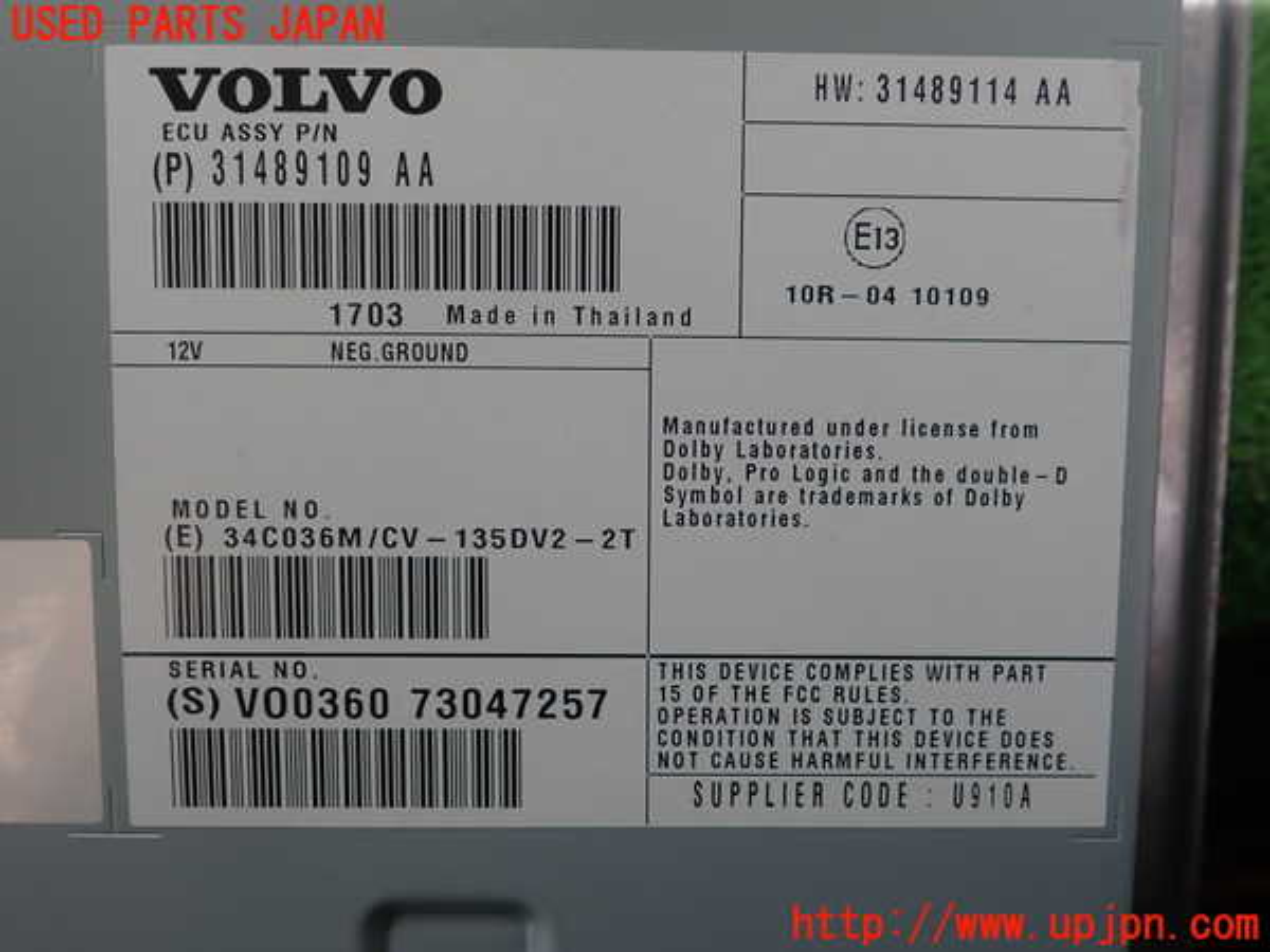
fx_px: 1101
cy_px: 476
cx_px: 635
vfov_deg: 46.8
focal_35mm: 30
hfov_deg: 60.0
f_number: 2.3
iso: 100
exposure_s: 1/160
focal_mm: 5.5
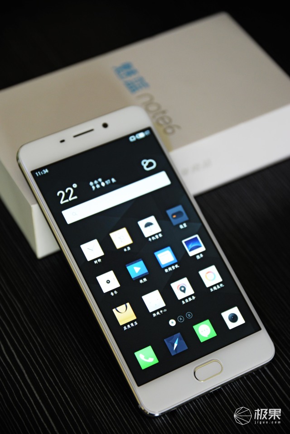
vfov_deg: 19.5
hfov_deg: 13.0
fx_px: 1268
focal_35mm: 105
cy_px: 217
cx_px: 145
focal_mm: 105
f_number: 4
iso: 1000
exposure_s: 1/100
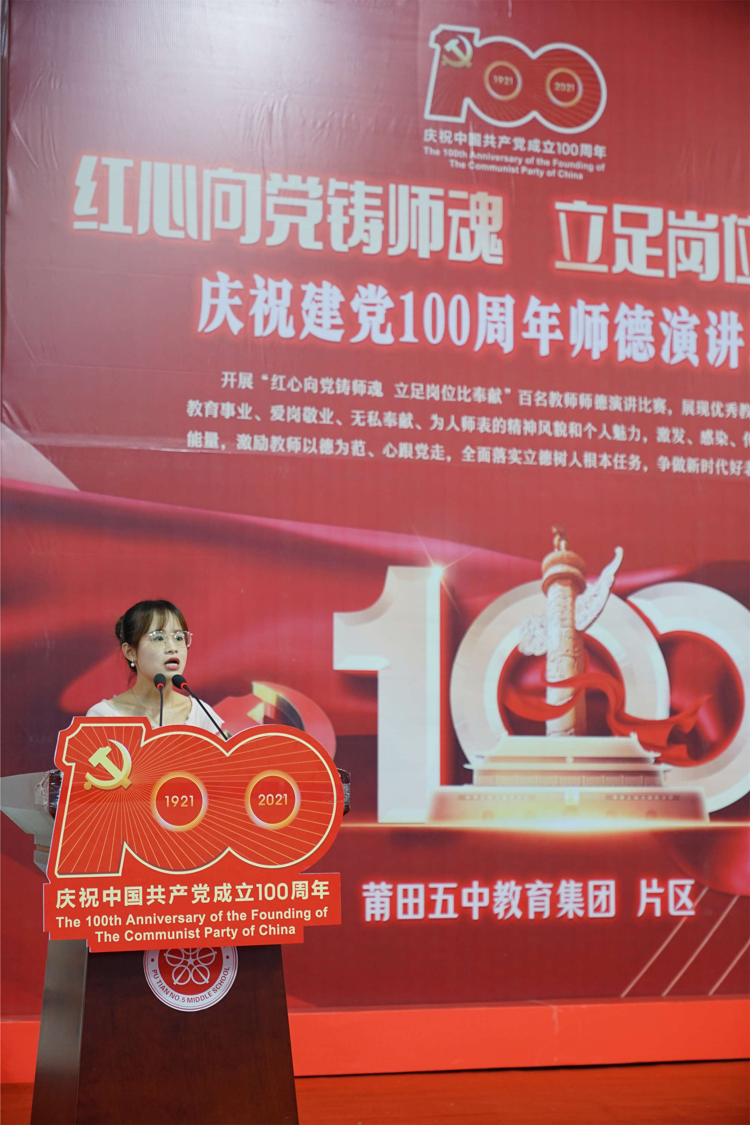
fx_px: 2187
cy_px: 562
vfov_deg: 28.8
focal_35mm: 70
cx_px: 375
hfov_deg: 19.5
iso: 800
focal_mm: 70
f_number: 2.8
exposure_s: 1/80
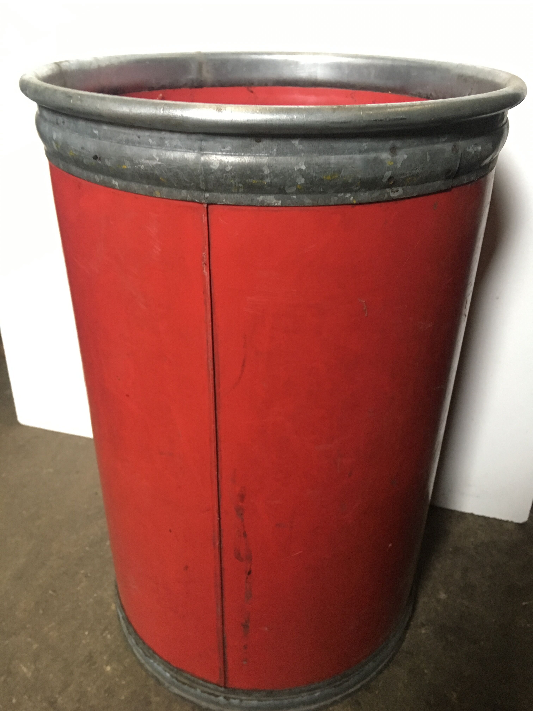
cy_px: 356
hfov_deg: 48.2
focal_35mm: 29
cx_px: 266
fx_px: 595
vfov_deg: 61.7
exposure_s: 1/20
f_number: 2.2
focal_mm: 4.15
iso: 200
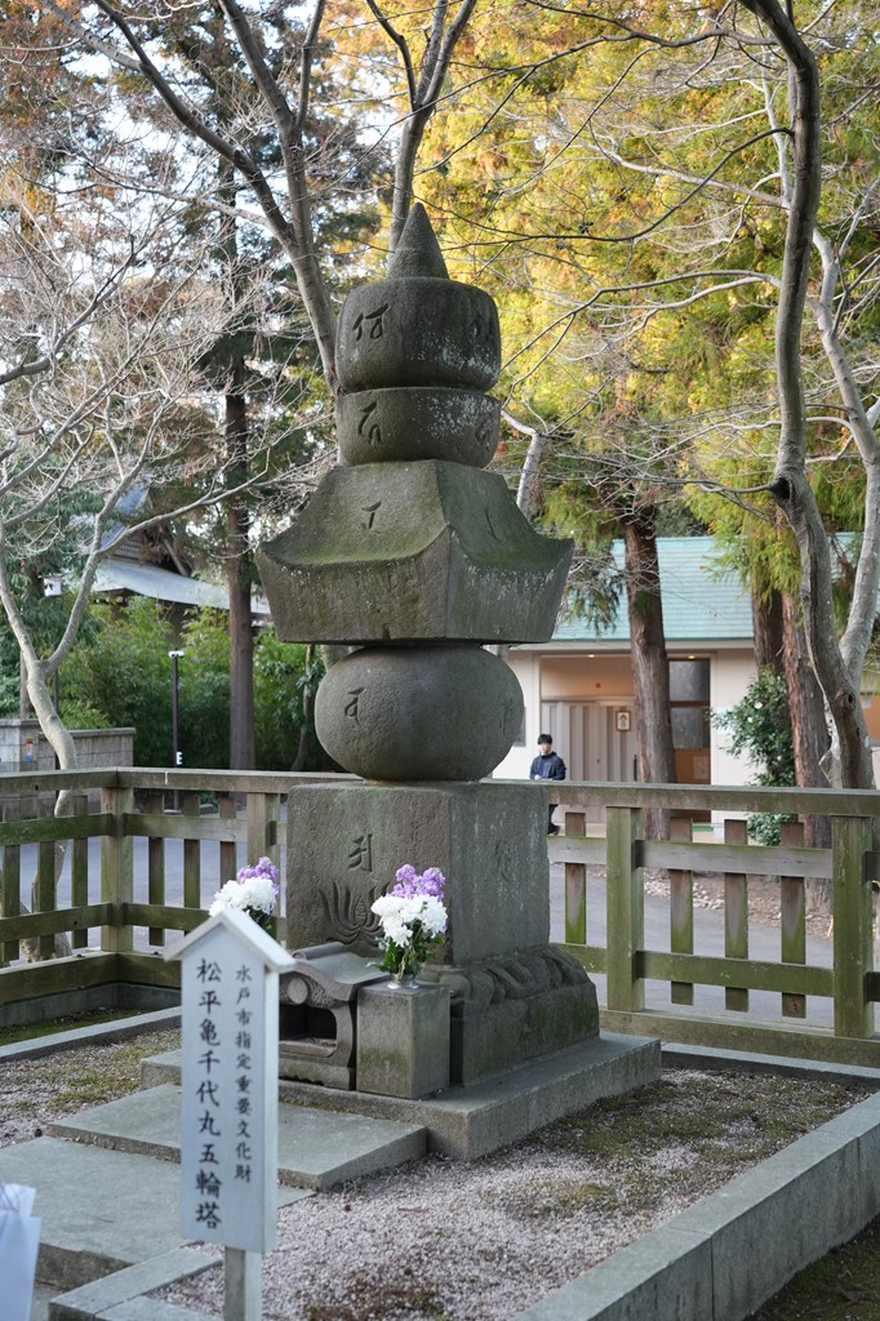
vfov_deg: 45.4
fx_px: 1578
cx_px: 440
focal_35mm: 43
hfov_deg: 31.2
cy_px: 660
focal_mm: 43
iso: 1600
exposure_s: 1/160
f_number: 4
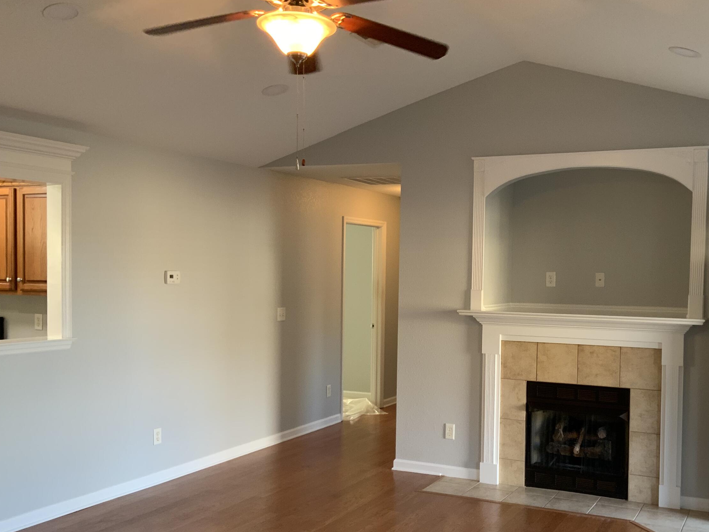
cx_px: 447
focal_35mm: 39
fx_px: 799
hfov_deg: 47.4
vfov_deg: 36.8
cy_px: 300
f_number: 1.8
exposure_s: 1/60
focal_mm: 3
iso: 80
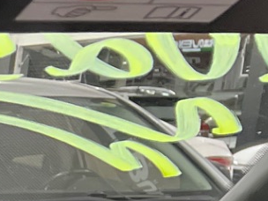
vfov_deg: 8.0
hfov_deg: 9.4
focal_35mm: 164
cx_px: -548
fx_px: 1270
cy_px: 562
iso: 400
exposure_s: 1/40
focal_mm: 5.7
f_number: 1.5
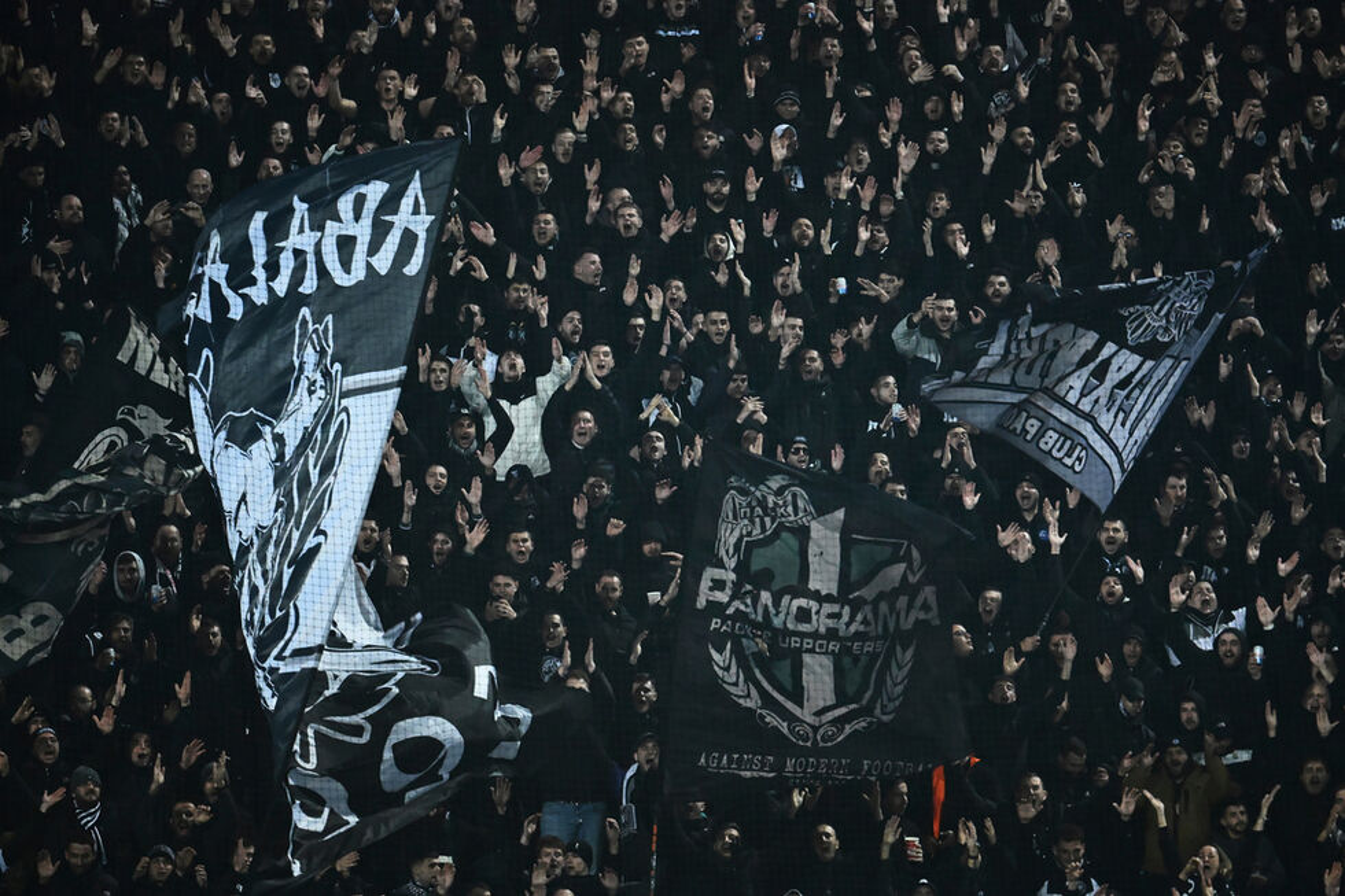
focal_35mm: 405
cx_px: 672
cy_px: 448
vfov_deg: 3.4
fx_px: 15128
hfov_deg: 5.1
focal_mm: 405
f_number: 6.3
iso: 12800
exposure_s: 1/500
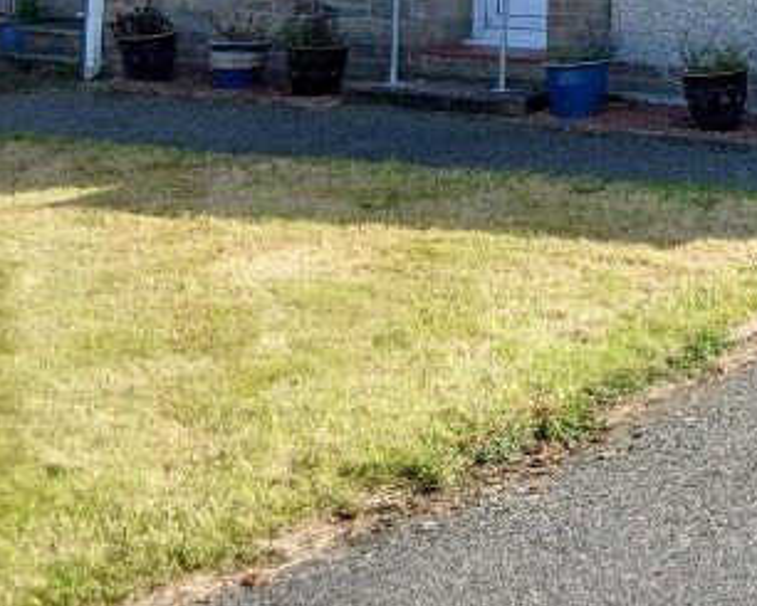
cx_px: 965
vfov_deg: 16.6
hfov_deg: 20.6
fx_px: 1905
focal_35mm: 85
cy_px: -284
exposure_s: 1/249
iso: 20
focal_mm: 3.98
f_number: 1.8
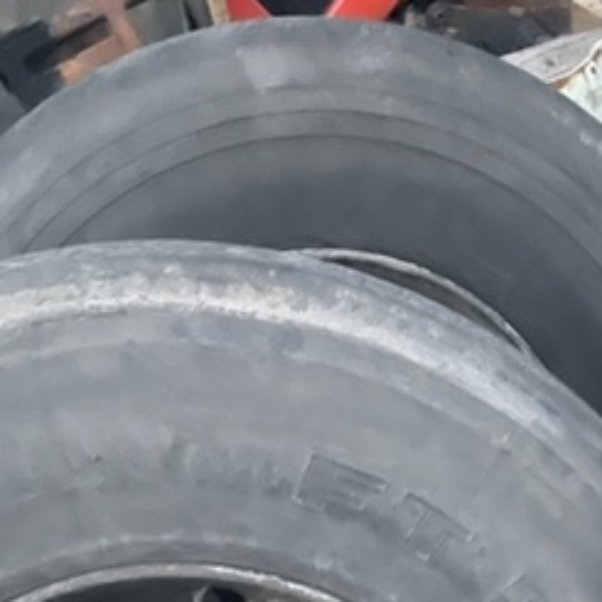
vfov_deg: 25.4
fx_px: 1181
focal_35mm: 60
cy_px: 742
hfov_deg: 28.6
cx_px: 315
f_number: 1.6
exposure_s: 1/16
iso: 1000
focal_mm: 4.2
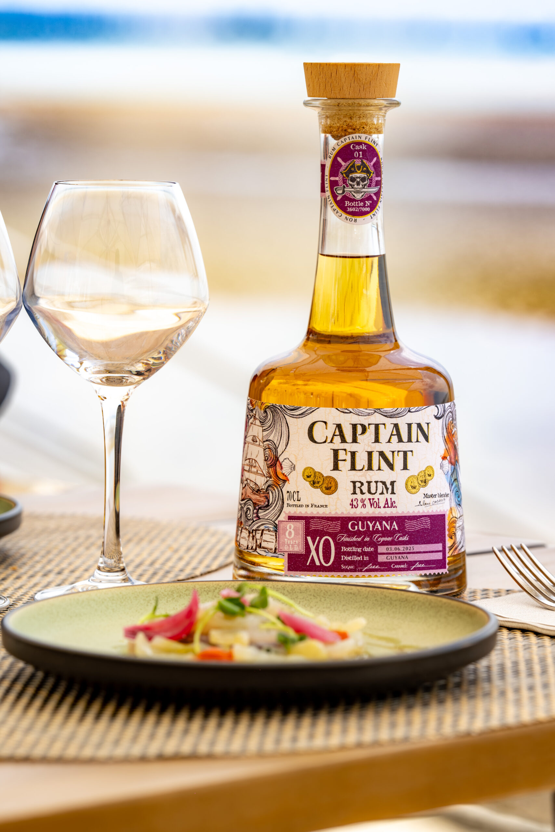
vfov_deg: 15.2
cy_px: 416
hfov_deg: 10.2
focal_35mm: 135
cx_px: 278
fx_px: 3121
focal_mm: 135
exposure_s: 1/500
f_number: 6.3
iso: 125
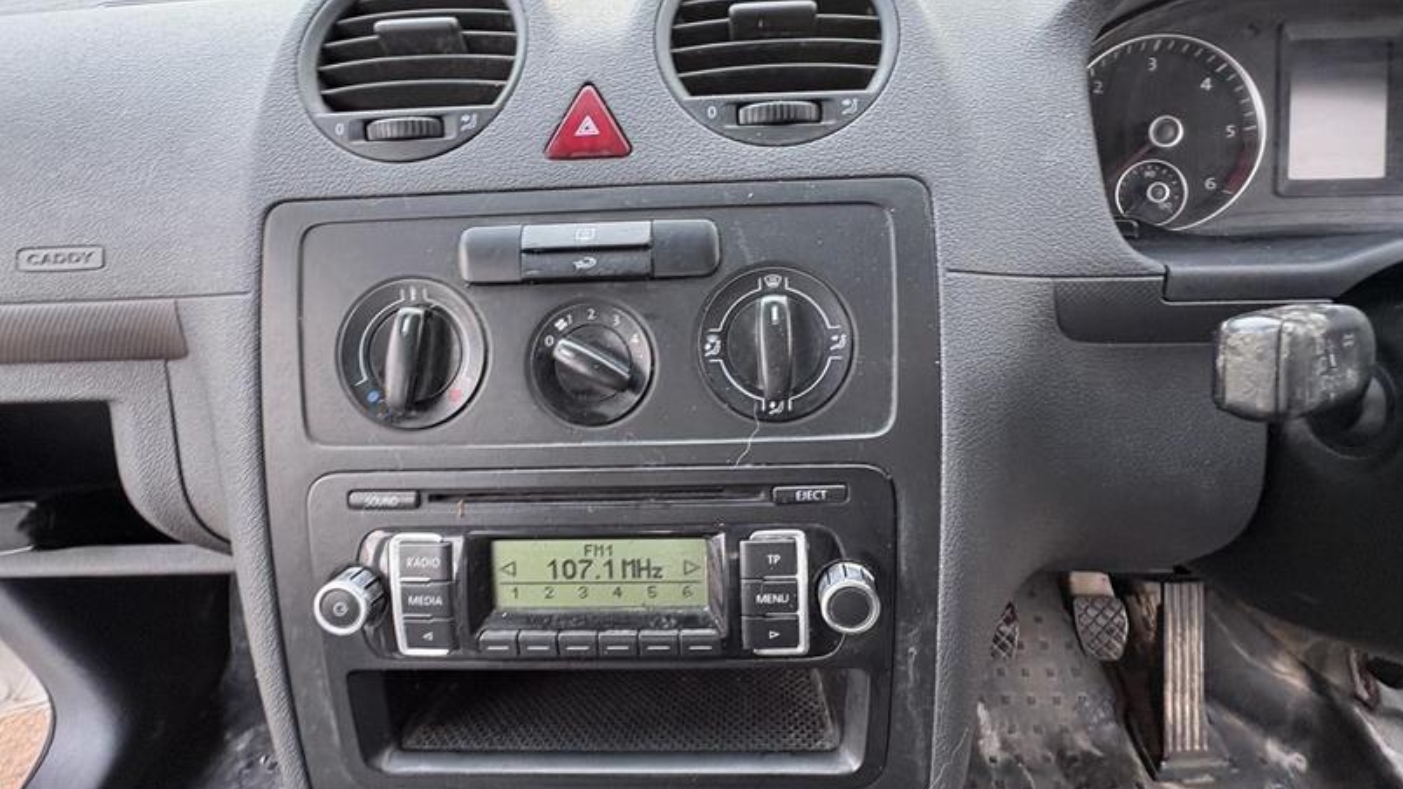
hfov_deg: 95.9
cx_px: 726
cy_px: 333
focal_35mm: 17
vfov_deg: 63.6
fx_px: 632
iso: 200
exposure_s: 1/60
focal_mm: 2.22
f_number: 2.2
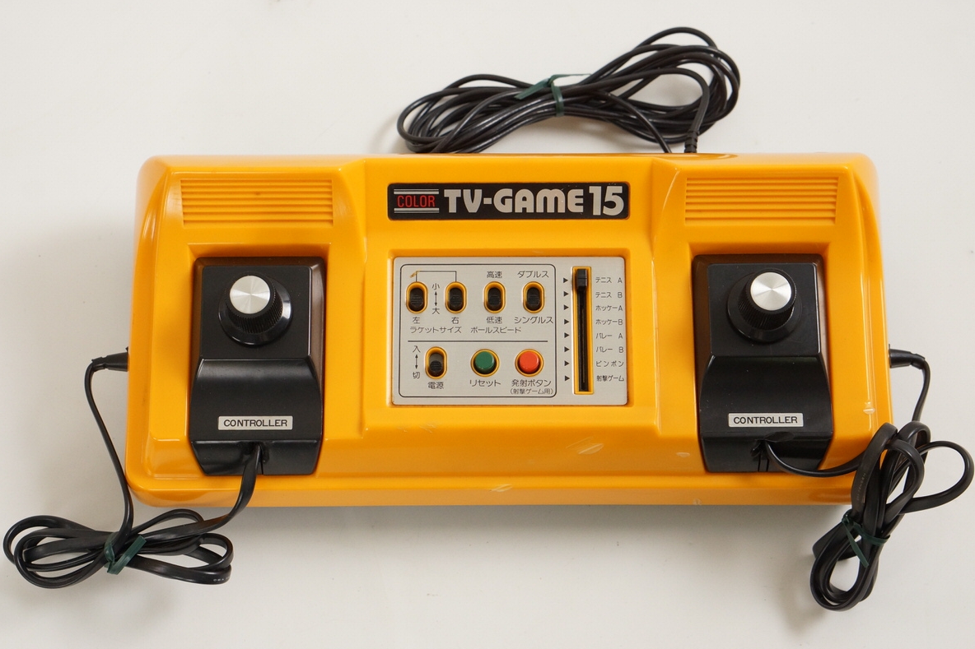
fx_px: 2058
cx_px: 486
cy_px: 326
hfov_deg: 26.7
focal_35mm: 76
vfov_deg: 17.9
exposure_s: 1/80
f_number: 6.3
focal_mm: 50
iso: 800
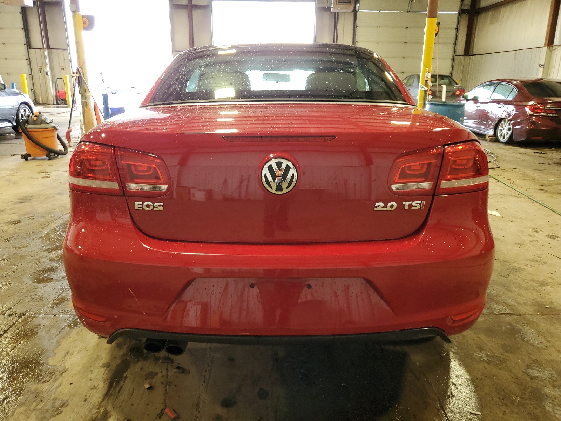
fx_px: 421
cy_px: 210
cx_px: 280
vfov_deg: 53.1
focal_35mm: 26
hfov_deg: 67.3
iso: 138
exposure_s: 1/60.2
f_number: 1.5
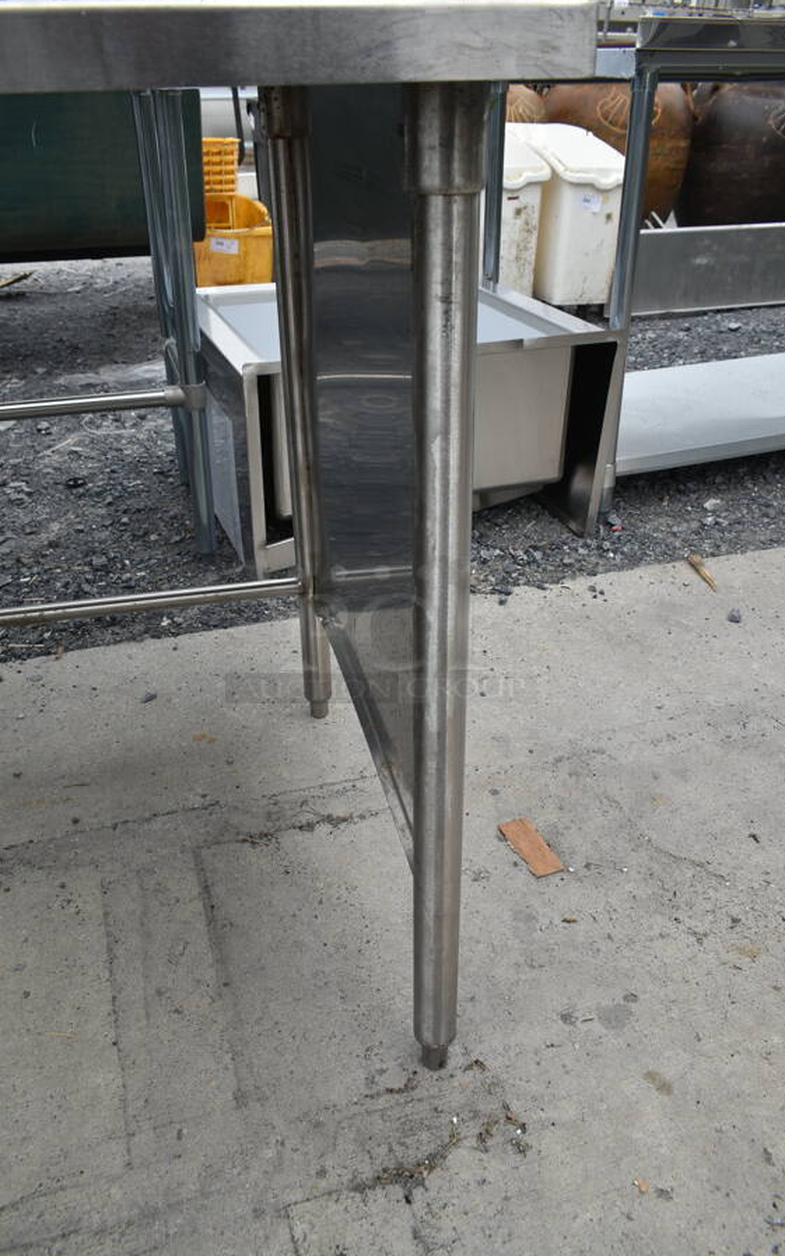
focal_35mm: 28
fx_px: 959
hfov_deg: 44.5
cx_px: 382
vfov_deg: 66.5
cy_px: 630
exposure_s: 1/250
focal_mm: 18
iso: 100
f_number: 8
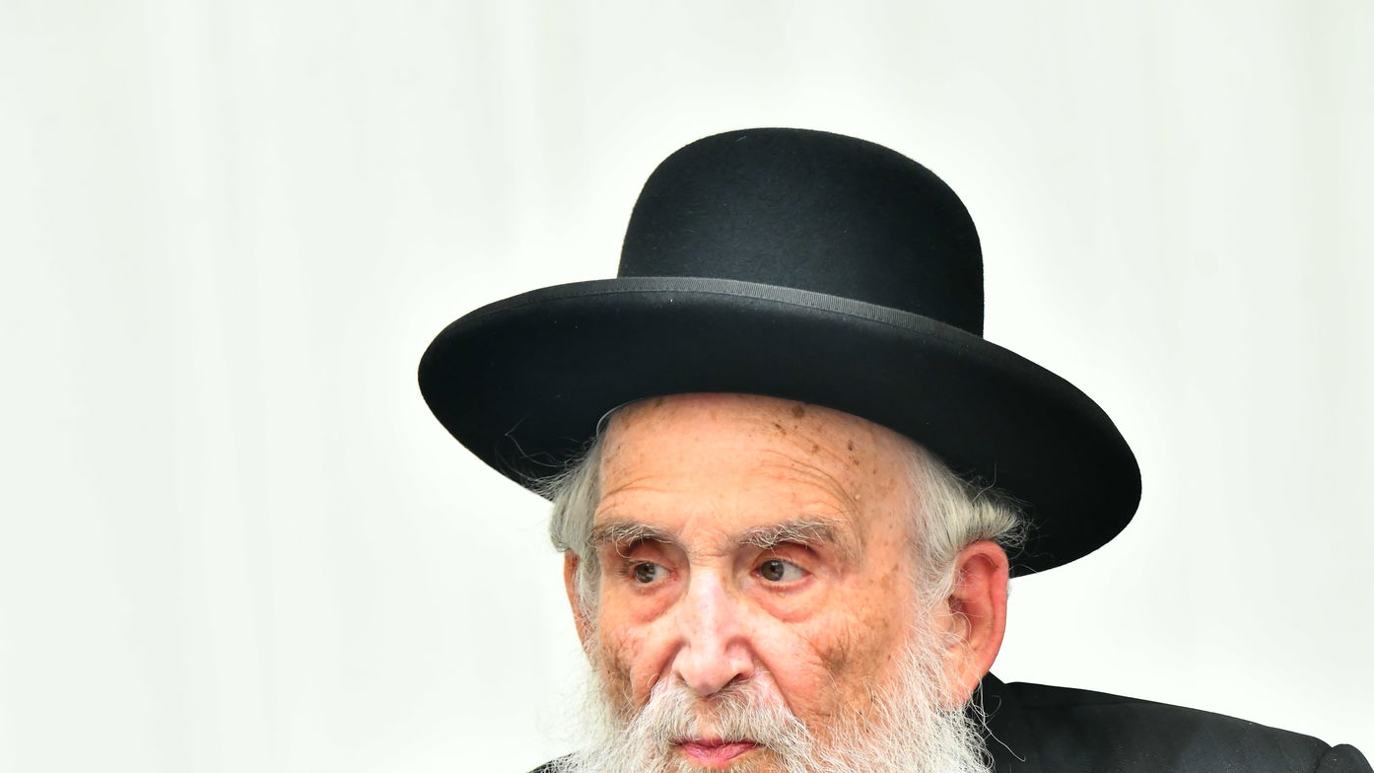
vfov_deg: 5.7
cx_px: 688
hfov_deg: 10.1
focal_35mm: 213
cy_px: 789
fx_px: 7760
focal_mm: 135
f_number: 5.6
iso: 1600
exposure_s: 1/125
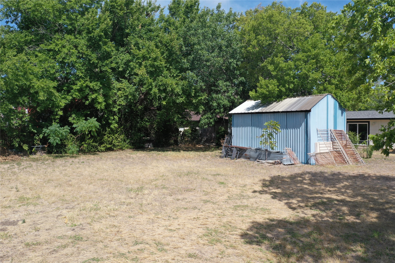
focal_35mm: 28
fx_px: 307
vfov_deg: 46.4
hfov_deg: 65.5
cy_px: 132
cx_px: 198
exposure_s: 1/400
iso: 100
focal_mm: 10.26
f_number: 5.6
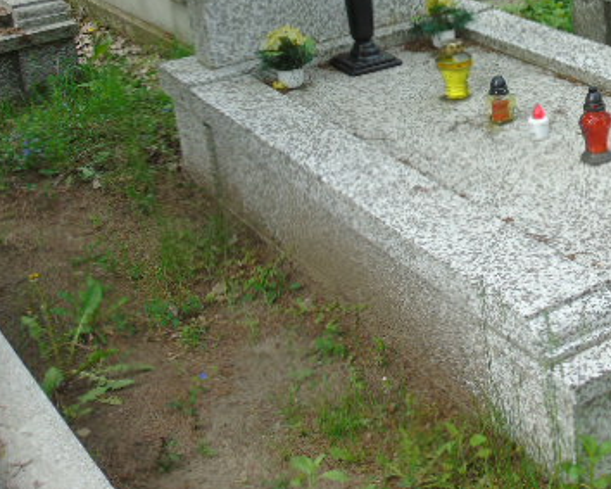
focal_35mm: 60
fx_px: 1085
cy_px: 86
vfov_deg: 24.9
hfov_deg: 30.6
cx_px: 494
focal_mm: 6.1
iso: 80
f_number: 3.8
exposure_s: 1/160
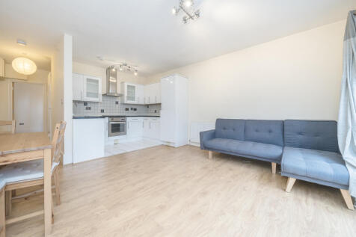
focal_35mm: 13
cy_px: 118
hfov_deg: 108.3
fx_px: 129
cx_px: 178
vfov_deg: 85.4
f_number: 8
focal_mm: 13
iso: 400
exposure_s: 1/25
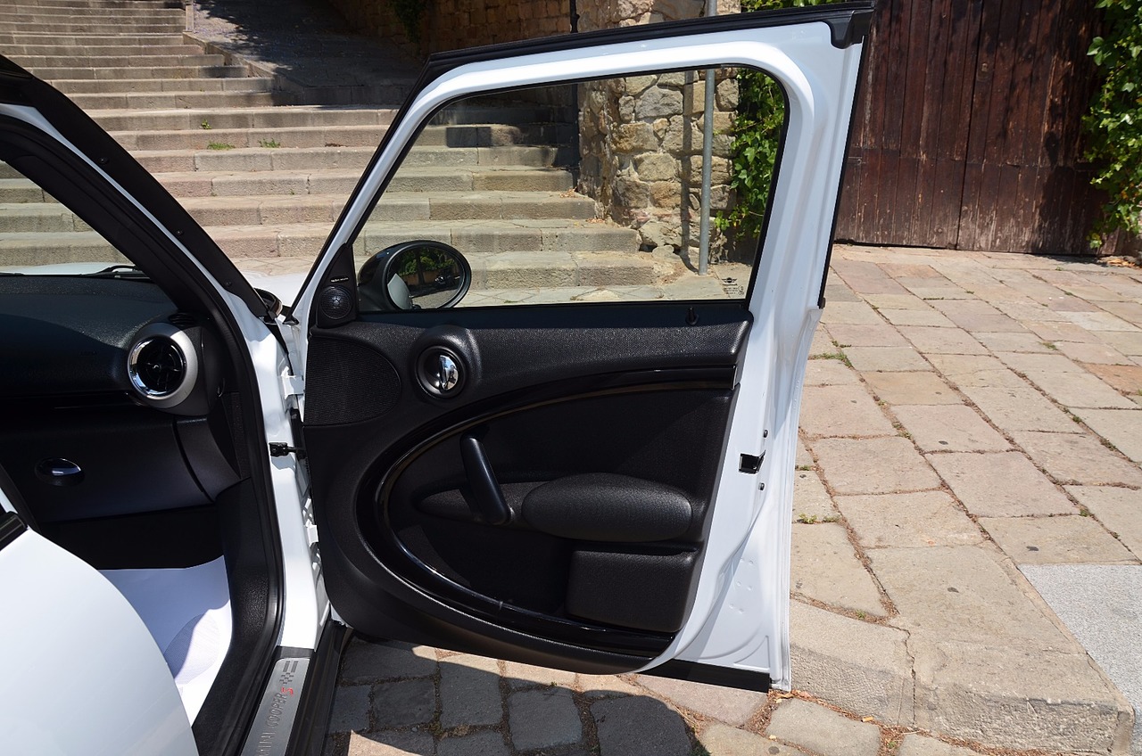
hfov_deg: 67.5
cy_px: 378
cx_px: 571
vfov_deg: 47.7
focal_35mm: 27
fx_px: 855
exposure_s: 1/200
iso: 100
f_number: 9
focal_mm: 18
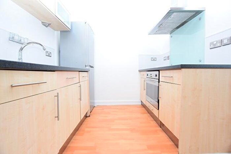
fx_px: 96
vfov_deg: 77.3
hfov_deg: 100.4
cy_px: 77
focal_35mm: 15
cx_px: 116
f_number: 5
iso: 800
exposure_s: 1/100
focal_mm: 10
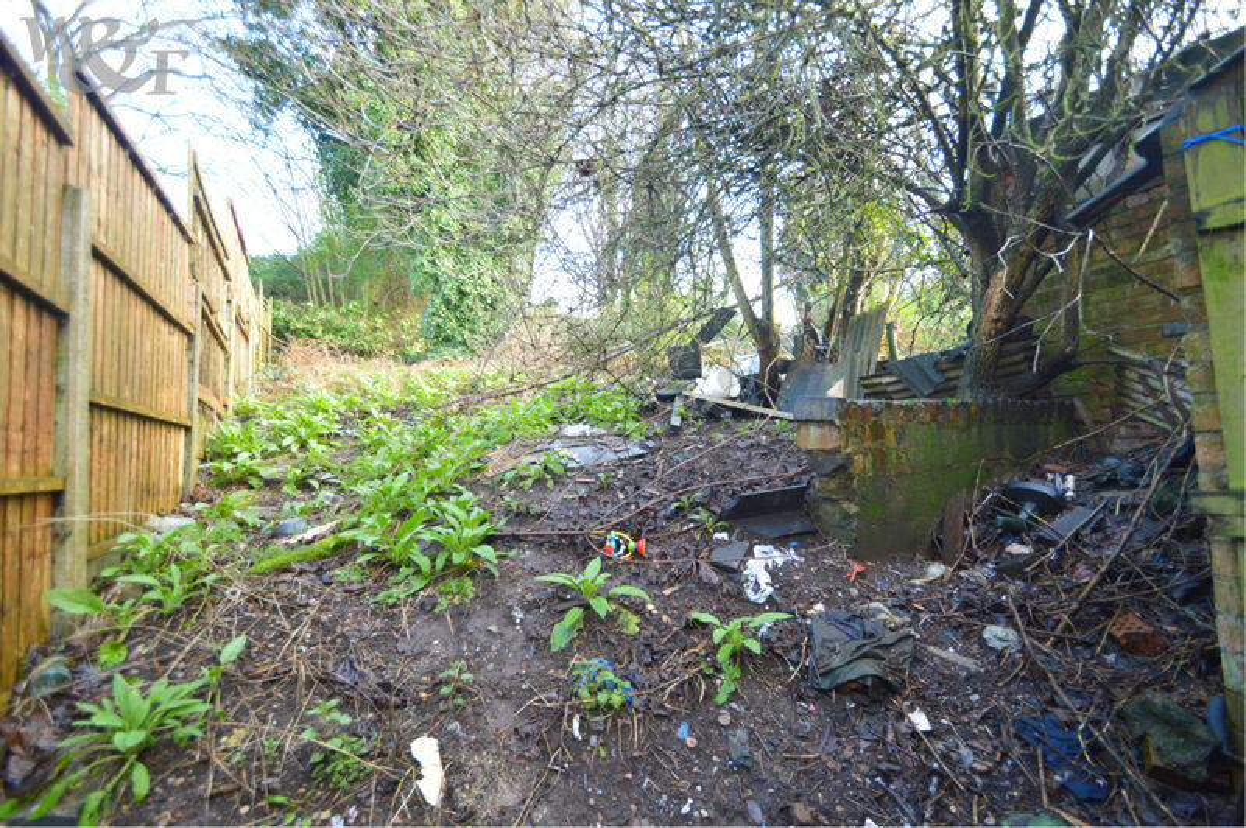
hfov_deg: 100.4
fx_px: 519
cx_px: 623
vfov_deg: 77.2
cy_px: 414
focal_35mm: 15
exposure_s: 1/60
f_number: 3.5
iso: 560
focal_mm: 10
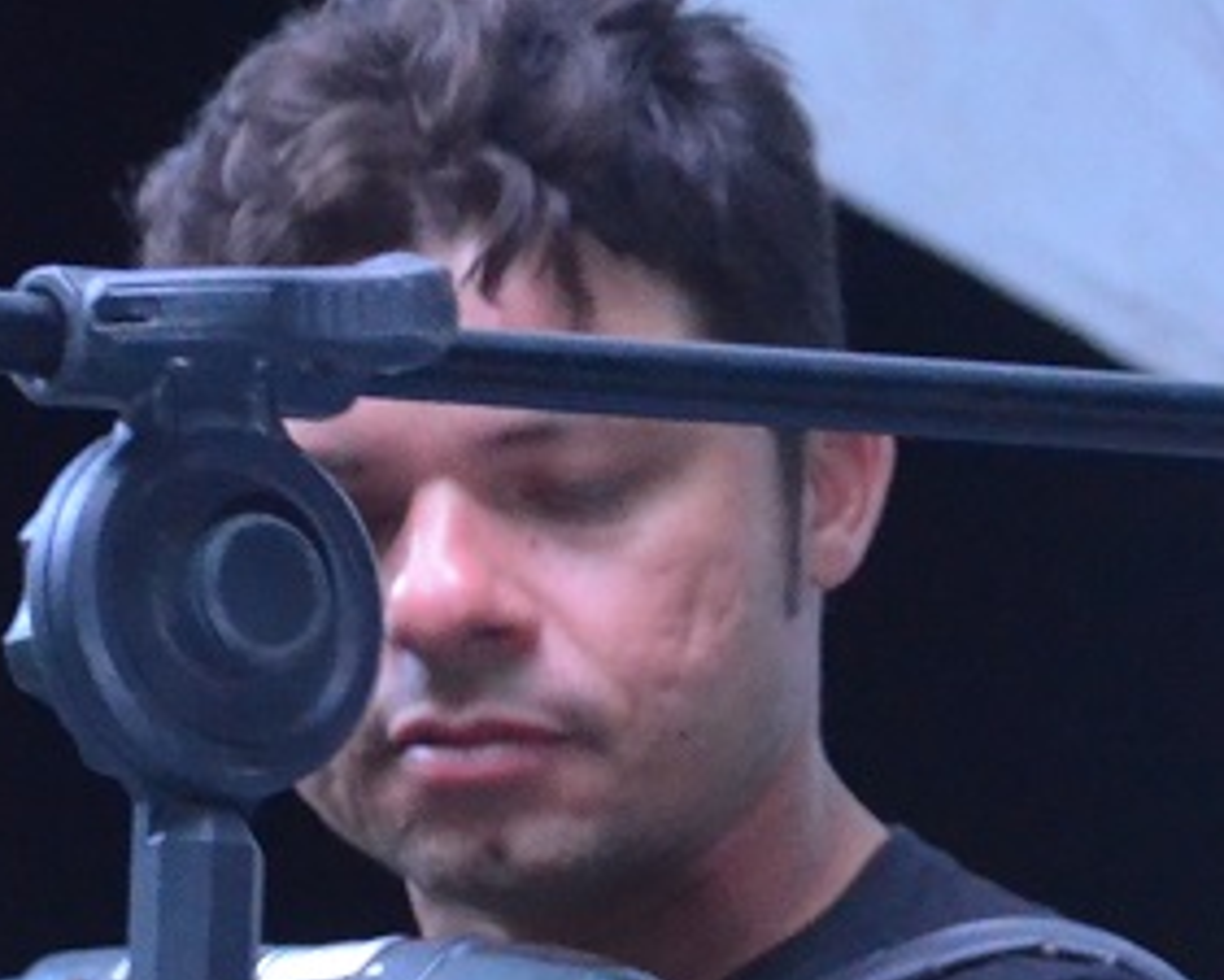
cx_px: 693
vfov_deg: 4.6
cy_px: 1039
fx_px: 12176
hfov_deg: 5.8
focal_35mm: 336
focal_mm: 48
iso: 3200
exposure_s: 1/15
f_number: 4.8
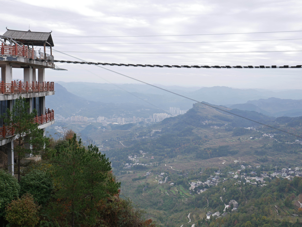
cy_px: 114
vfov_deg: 41.8
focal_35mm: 34
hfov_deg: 53.9
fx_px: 297
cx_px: 151
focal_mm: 17
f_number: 6.3
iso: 200
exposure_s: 1/250
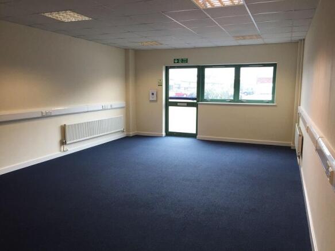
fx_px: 281
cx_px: 168
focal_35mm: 29
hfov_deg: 61.7
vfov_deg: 48.2
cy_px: 126
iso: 40
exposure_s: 1/60
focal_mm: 4.15
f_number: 2.2
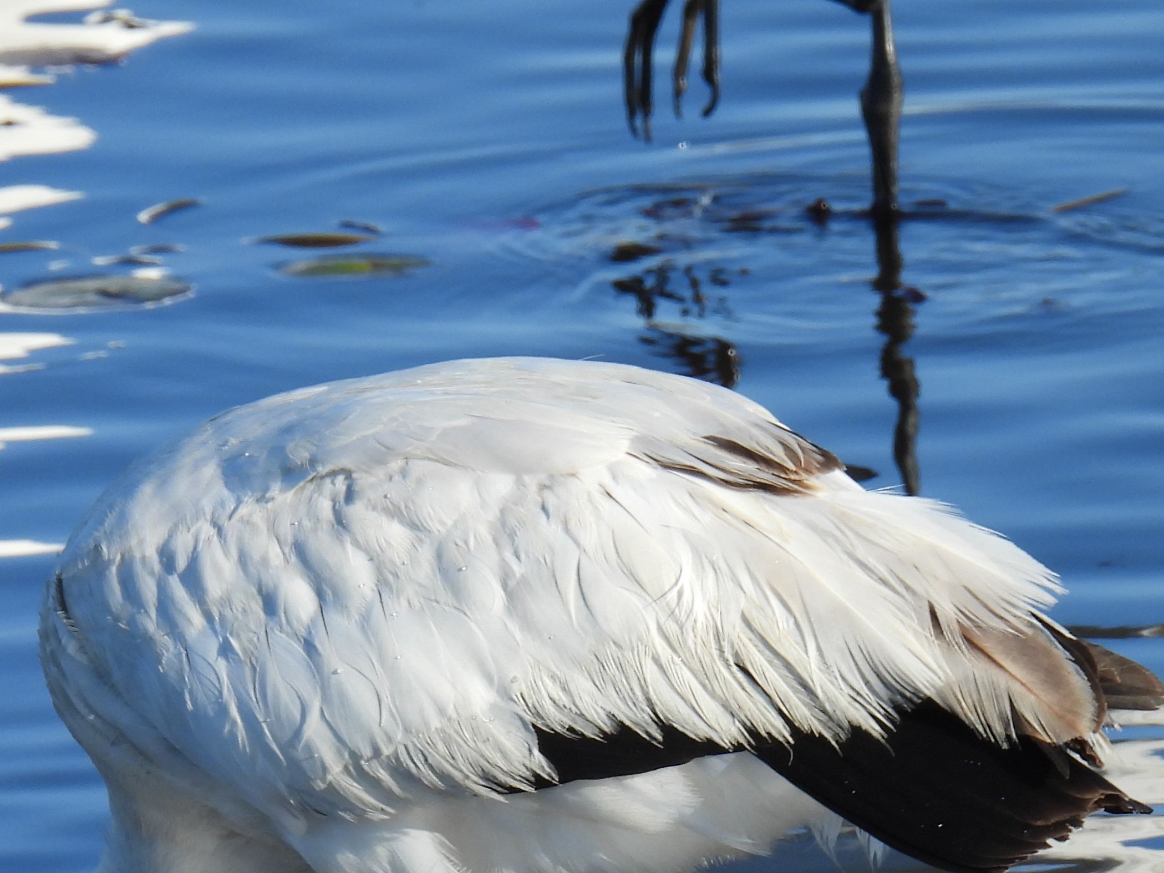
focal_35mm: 1427
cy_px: 743
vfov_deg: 1.0
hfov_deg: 1.4
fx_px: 47982
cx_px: 212
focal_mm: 116
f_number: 5.6
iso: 100
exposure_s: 1/400
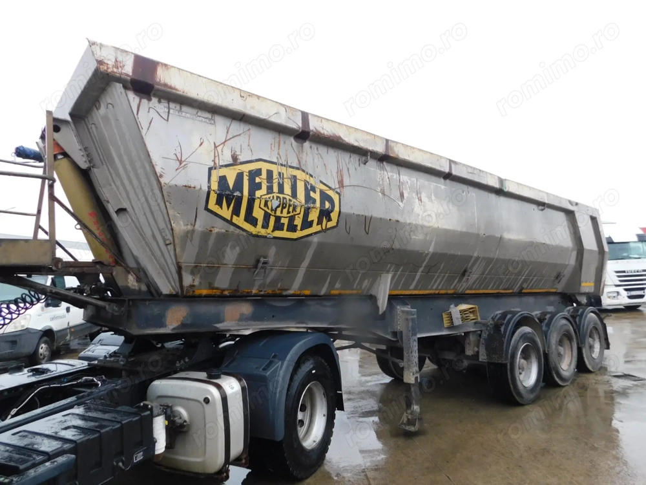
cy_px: 242
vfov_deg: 58.9
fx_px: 429
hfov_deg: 73.9
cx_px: 323
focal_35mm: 23
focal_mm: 4
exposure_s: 1/50
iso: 125
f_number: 3
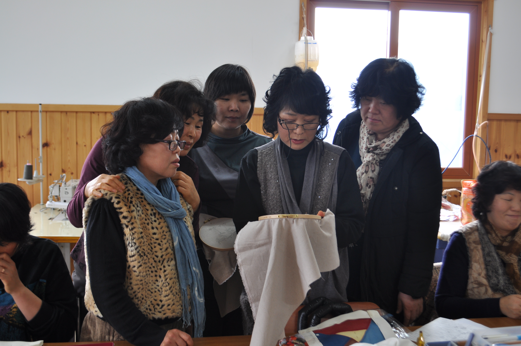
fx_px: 564
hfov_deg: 49.6
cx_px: 260
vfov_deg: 34.1
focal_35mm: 39
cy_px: 173
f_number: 5.6
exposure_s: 1/30
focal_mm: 26
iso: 220
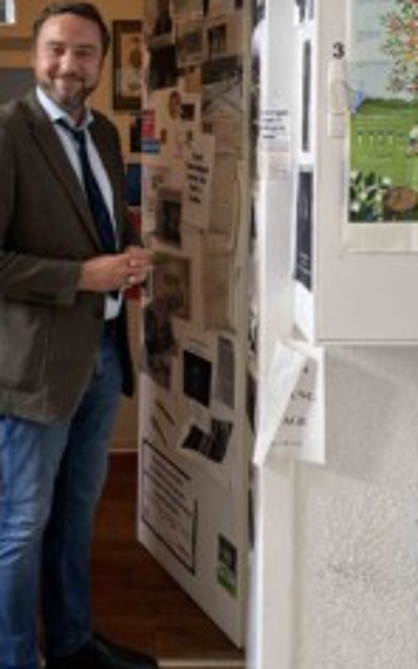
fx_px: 748
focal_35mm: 41
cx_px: 239
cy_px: 318
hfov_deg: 31.2
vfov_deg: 48.2
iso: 100
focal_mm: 4.25
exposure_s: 1/100
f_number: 1.8
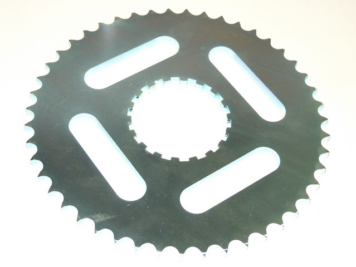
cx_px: 178
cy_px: 134
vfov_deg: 21.0
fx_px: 720
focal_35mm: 70
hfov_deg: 27.8
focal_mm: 12.4
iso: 160
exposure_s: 1/50
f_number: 3.9
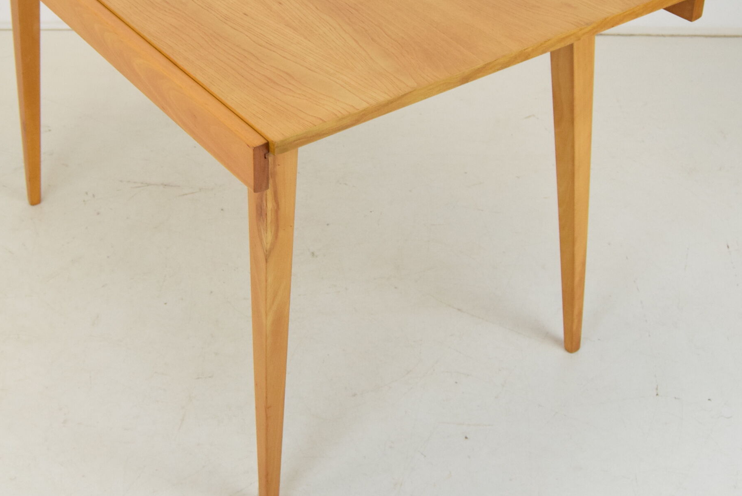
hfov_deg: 35.0
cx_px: 283
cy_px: 134
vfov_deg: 23.7
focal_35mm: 57
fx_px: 1172
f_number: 7.1
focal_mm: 23
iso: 1600
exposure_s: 1/200
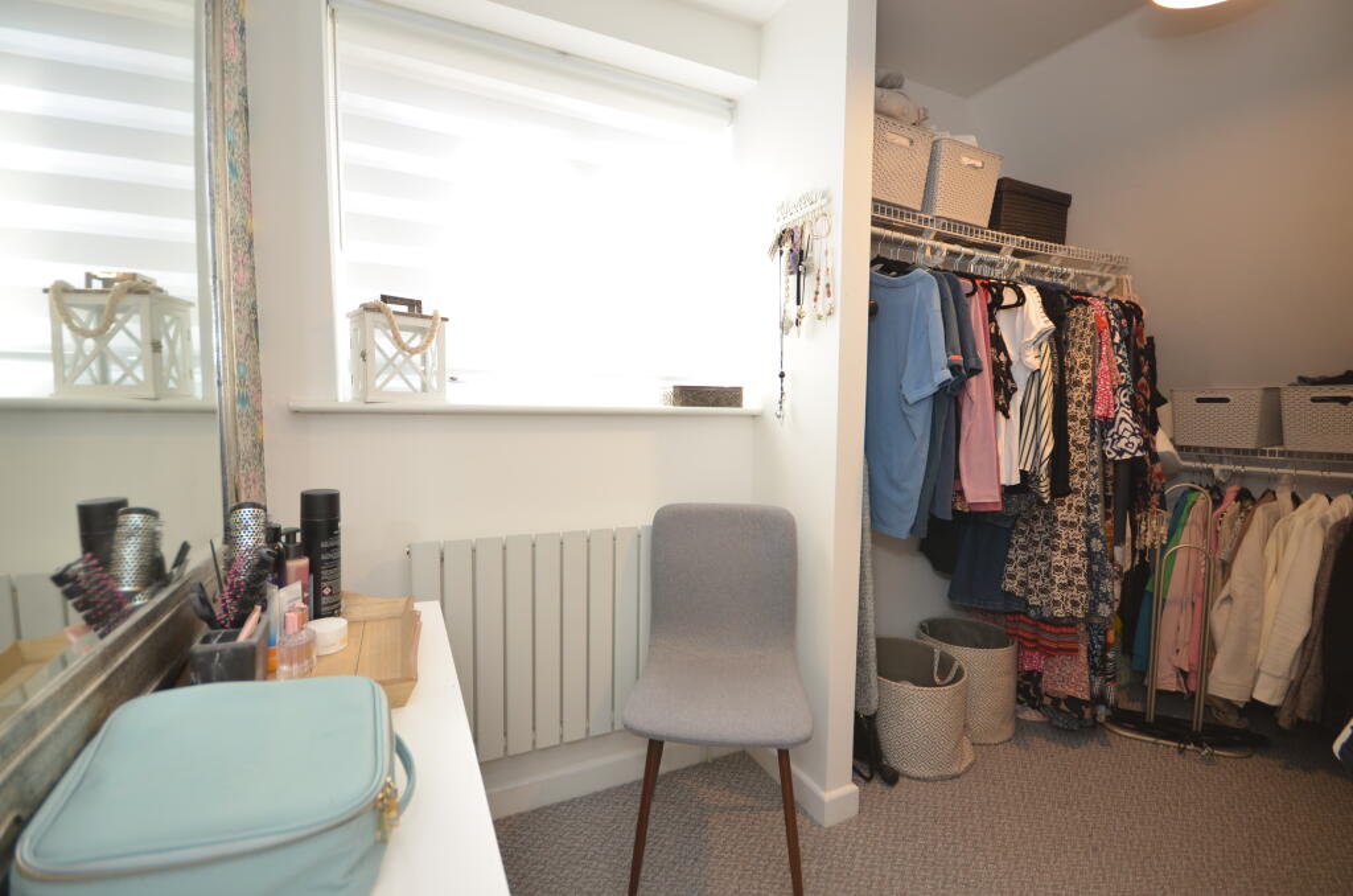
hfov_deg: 100.5
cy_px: 448
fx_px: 563
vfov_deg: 77.1
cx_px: 676
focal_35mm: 15
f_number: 4
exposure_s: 1/60
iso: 400
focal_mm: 10
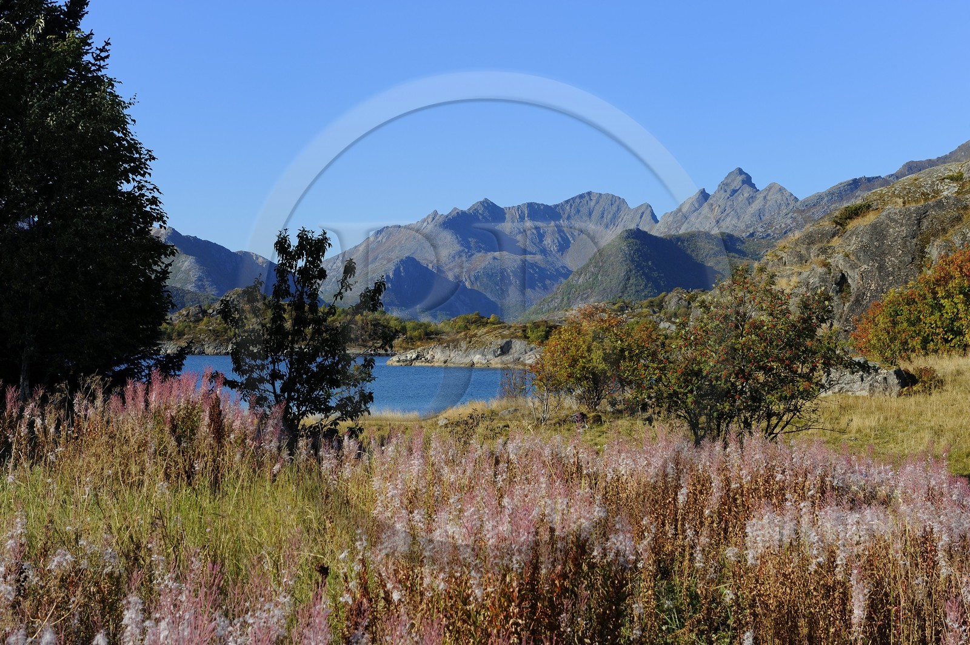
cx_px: 485
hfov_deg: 28.9
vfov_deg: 19.4
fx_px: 1885
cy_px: 322
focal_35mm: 70
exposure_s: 1/160
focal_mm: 70
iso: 200
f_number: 13
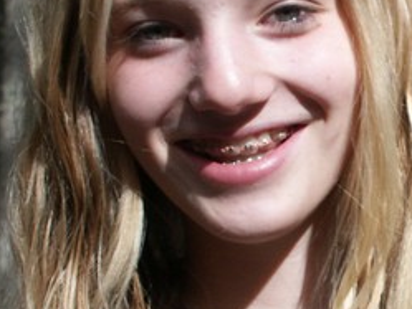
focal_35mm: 164
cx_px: 457
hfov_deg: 11.9
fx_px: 1953
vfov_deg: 9.0
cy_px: 243
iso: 100
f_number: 5.6
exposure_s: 1/125
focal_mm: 13.24
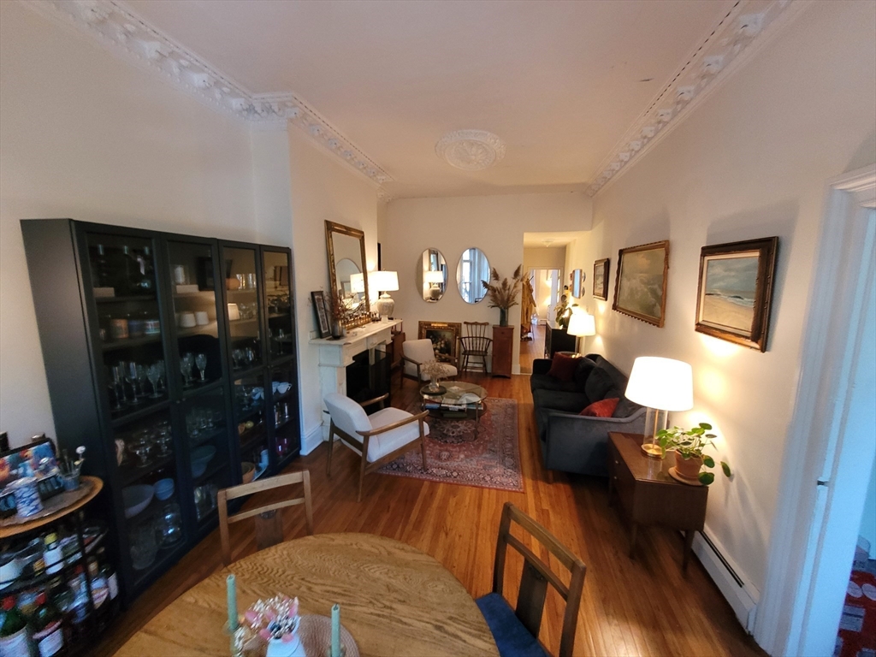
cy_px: 328
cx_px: 438
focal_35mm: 13
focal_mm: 1.74
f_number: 2.2
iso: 320
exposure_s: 1/30
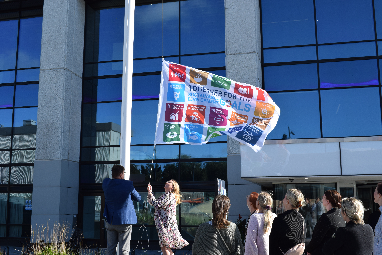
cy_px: 128
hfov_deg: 46.4
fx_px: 446
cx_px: 191
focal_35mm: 42
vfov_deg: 31.9
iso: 200
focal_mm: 28
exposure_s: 1/320
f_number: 9
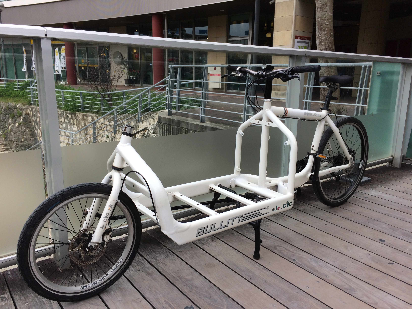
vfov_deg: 48.2
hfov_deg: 61.7
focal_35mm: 29
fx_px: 345
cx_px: 206
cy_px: 154
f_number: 2.2
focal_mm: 4.15
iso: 32
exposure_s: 1/612
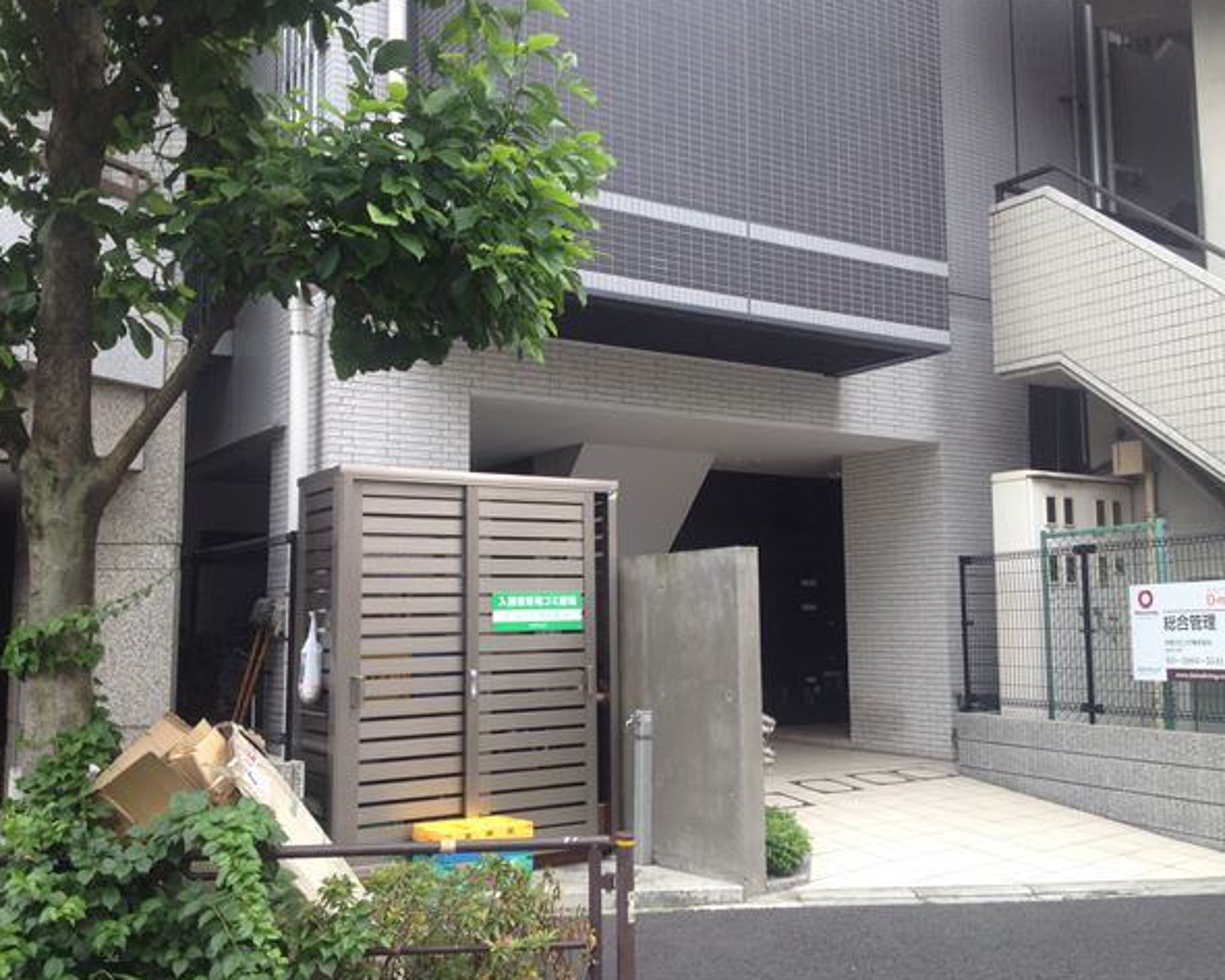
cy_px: 489
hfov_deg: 49.1
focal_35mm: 37
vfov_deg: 40.1
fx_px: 1342
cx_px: 578
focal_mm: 4.28
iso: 50
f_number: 2.4
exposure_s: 1/147
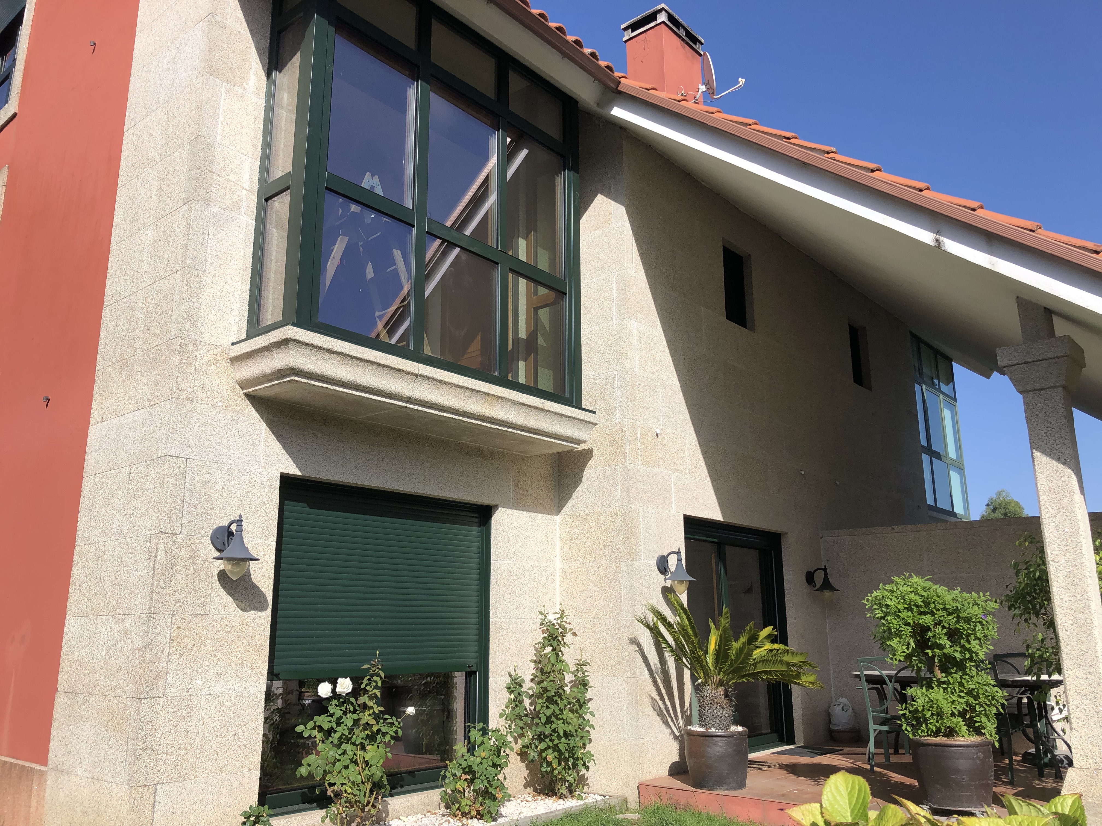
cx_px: 551
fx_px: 891
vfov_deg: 49.7
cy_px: 413
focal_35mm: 28
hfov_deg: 63.4
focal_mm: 3.99
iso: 20
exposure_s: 1/2315
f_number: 1.8
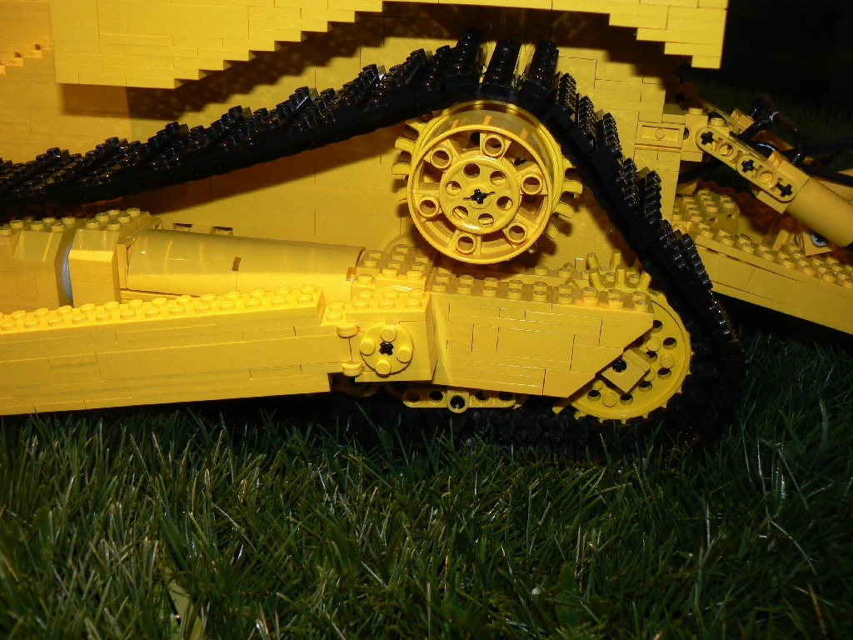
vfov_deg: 39.7
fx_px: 887
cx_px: 426
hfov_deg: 51.4
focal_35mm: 36
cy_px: 320
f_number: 2.8
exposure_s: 1/30
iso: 100
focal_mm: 6
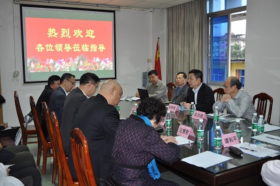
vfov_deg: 36.8
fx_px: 280
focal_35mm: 36
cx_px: 140
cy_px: 93
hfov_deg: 53.2
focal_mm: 24
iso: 800
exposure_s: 1/60
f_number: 4
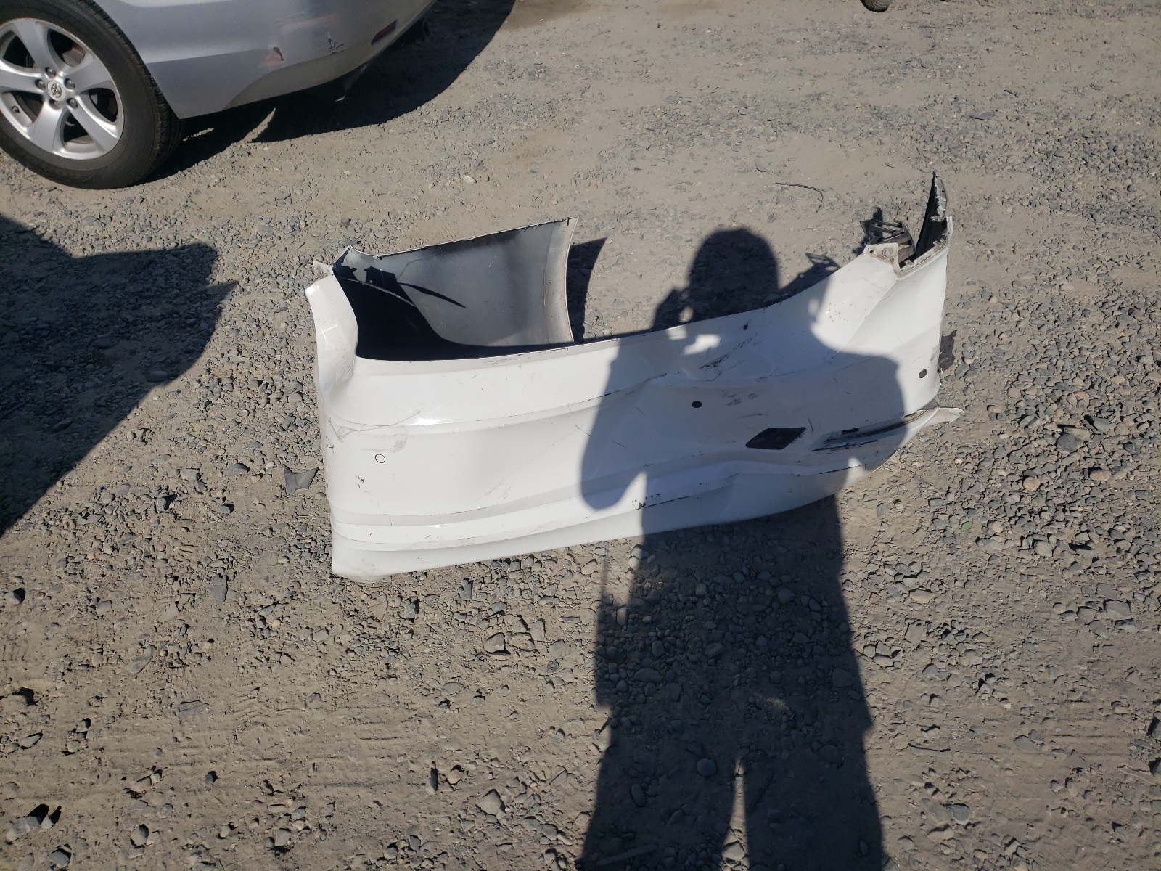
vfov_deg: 53.1
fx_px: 872
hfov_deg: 67.3
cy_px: 436
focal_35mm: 26
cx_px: 580
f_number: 1.5
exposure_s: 1/10000
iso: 50
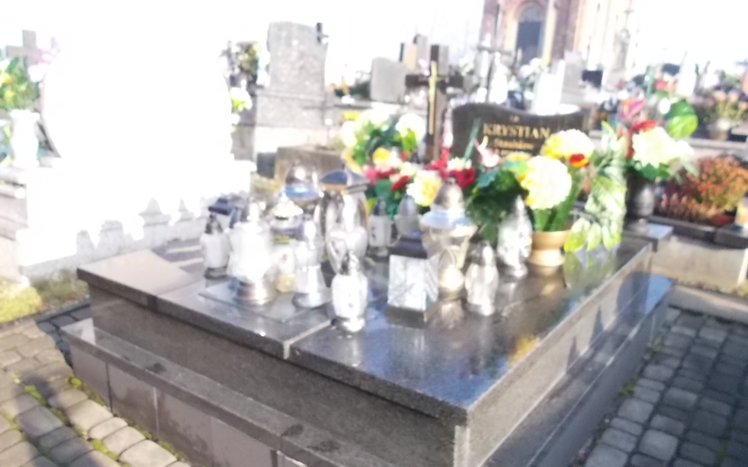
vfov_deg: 44.5
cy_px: 234
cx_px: 369
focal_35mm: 28
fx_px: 571
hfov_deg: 66.5
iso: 400
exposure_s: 1/100
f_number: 8
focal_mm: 4.6
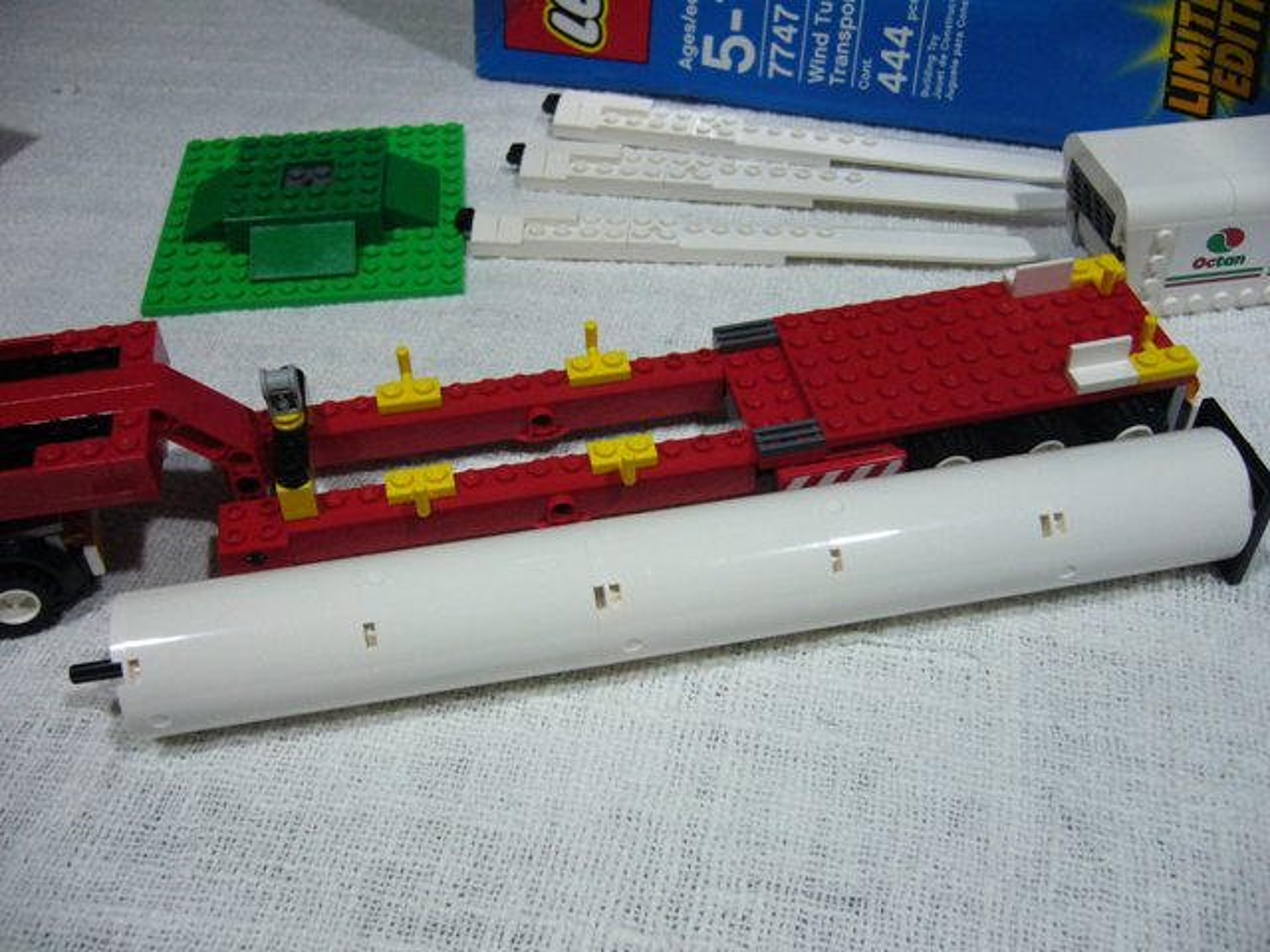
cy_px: 476
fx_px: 1284
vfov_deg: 40.7
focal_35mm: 35
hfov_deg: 52.6
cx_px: 635
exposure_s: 1/13
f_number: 2.8
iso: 200
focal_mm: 5.8
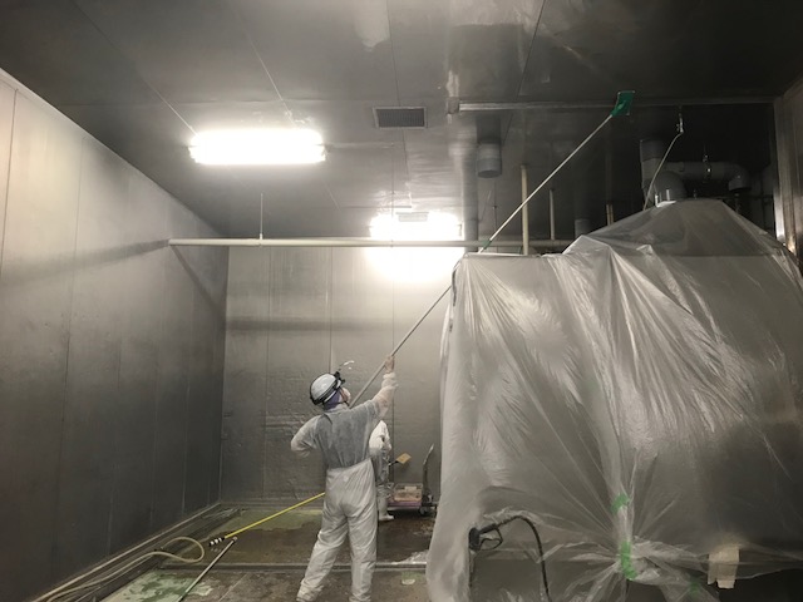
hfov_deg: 63.4
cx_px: 402
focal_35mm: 28
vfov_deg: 49.7
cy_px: 301
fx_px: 650
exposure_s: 1/20
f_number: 1.8
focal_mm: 3.99
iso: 40
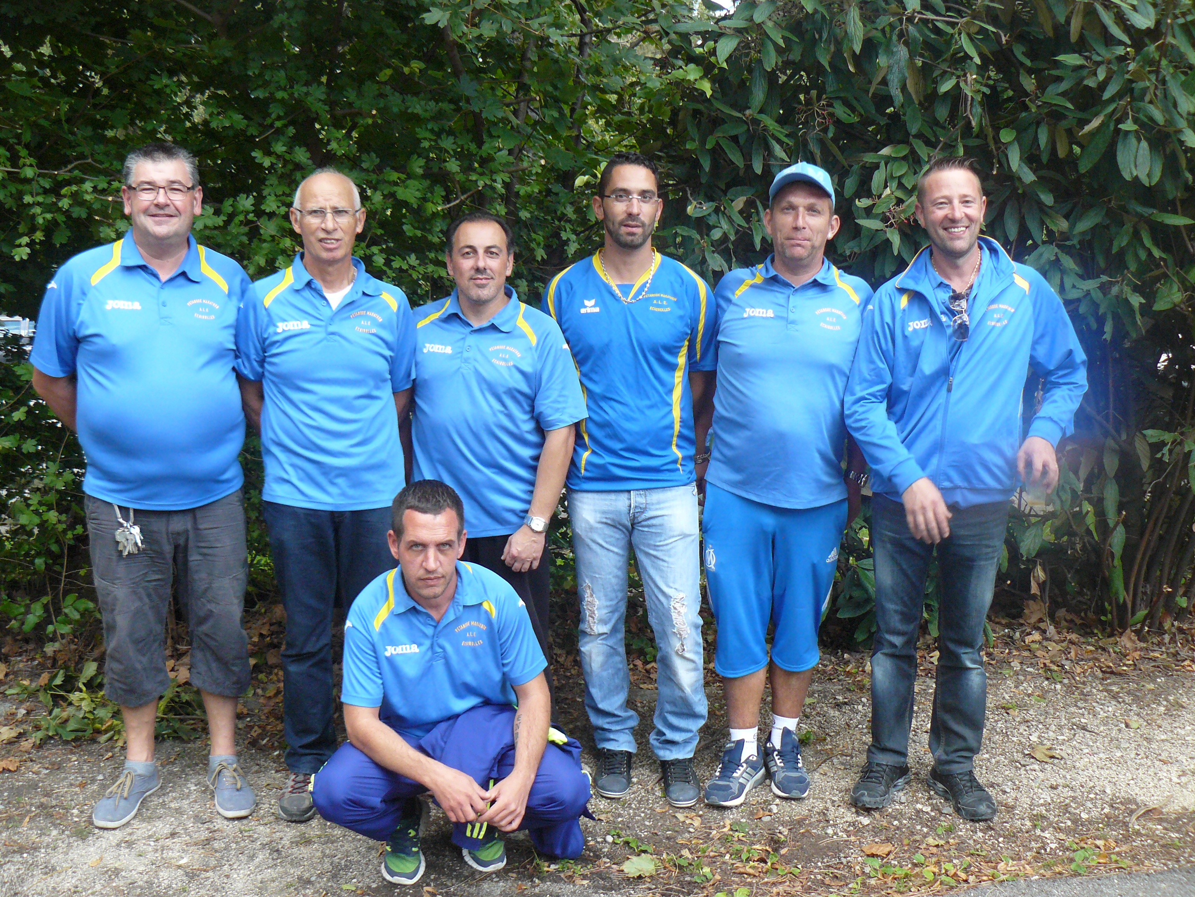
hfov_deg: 51.4
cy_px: 448
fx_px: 1243
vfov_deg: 39.7
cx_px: 598
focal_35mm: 36
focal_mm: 6
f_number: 2.8
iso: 200
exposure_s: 1/125
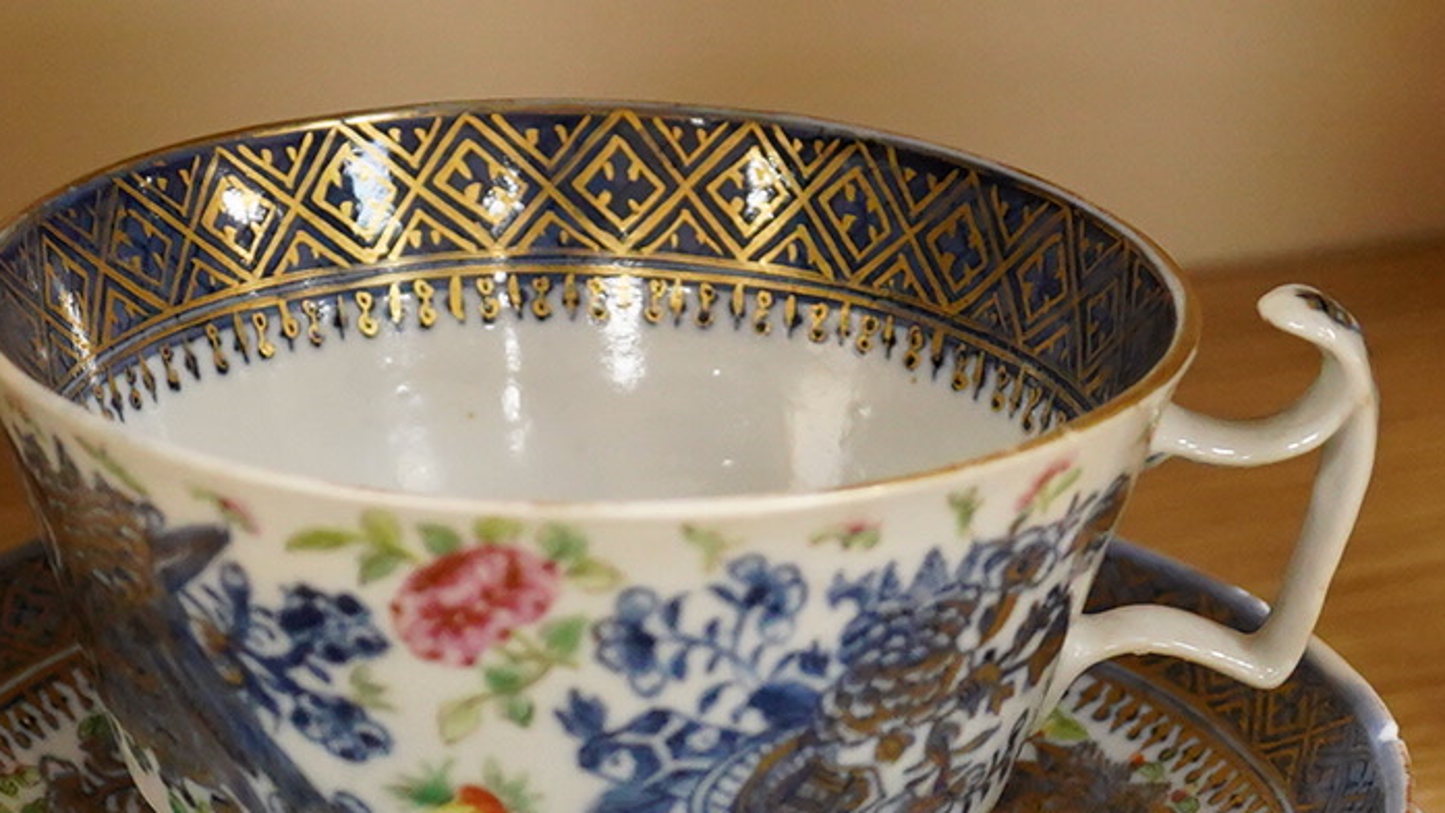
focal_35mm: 133
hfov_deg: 16.1
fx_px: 5096
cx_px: 589
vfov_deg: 9.1
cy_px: 548
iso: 2500
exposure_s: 1/250
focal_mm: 30
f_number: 3.5
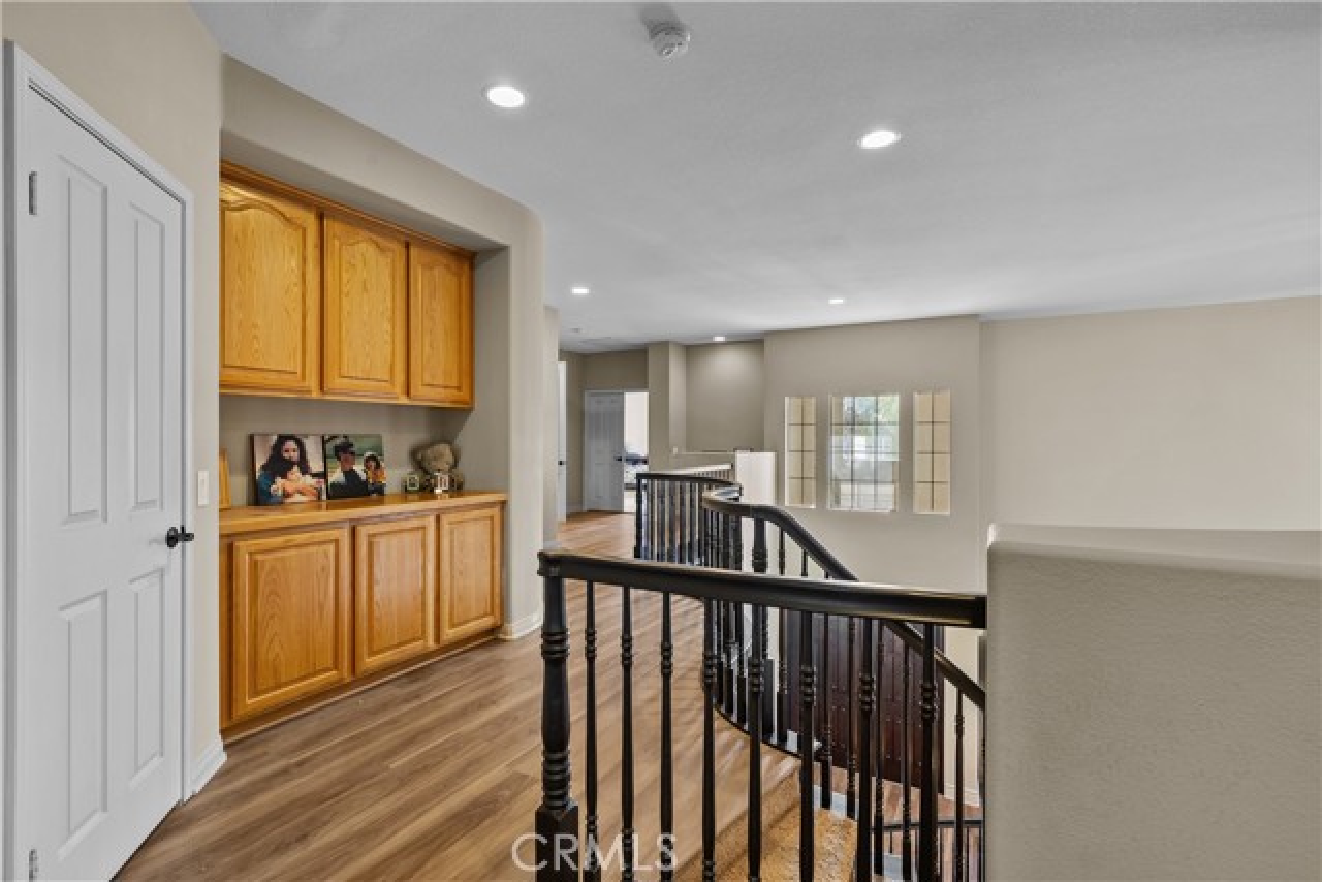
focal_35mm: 16
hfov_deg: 96.7
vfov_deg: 73.8
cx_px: 661
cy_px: 441
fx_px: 588
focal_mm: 16
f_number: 9
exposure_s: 1/1.67
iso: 250
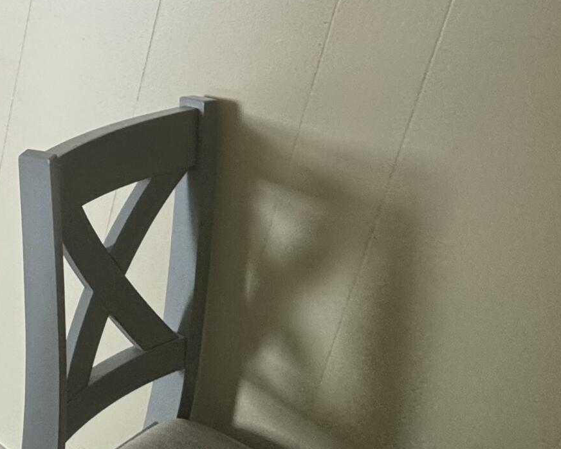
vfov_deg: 29.6
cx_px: -381
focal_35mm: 47
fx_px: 781
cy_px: -15
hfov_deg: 24.3
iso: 200
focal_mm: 2.22
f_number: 2.2
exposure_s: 1/60
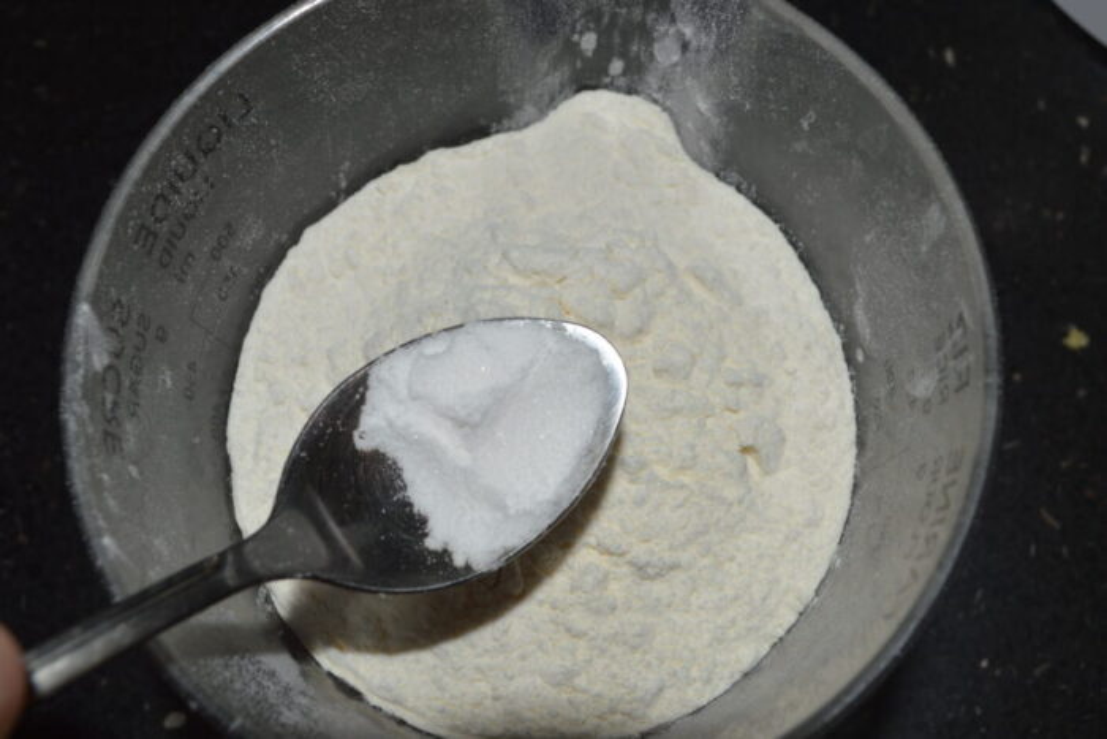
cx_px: 554
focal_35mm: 36
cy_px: 370
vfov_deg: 36.9
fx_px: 1107
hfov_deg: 53.1
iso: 100
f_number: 8
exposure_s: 1/60
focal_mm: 24
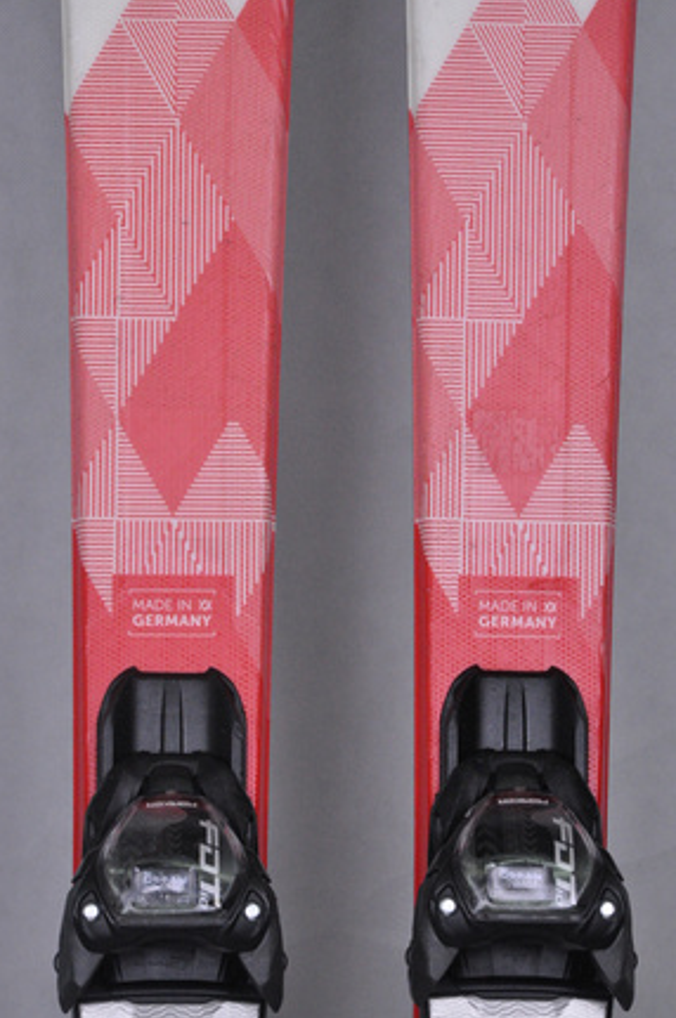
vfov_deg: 12.5
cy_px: 496
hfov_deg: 8.3
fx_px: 4649
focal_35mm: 165
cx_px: 349
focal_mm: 105
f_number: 9.5
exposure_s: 1/125
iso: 3200
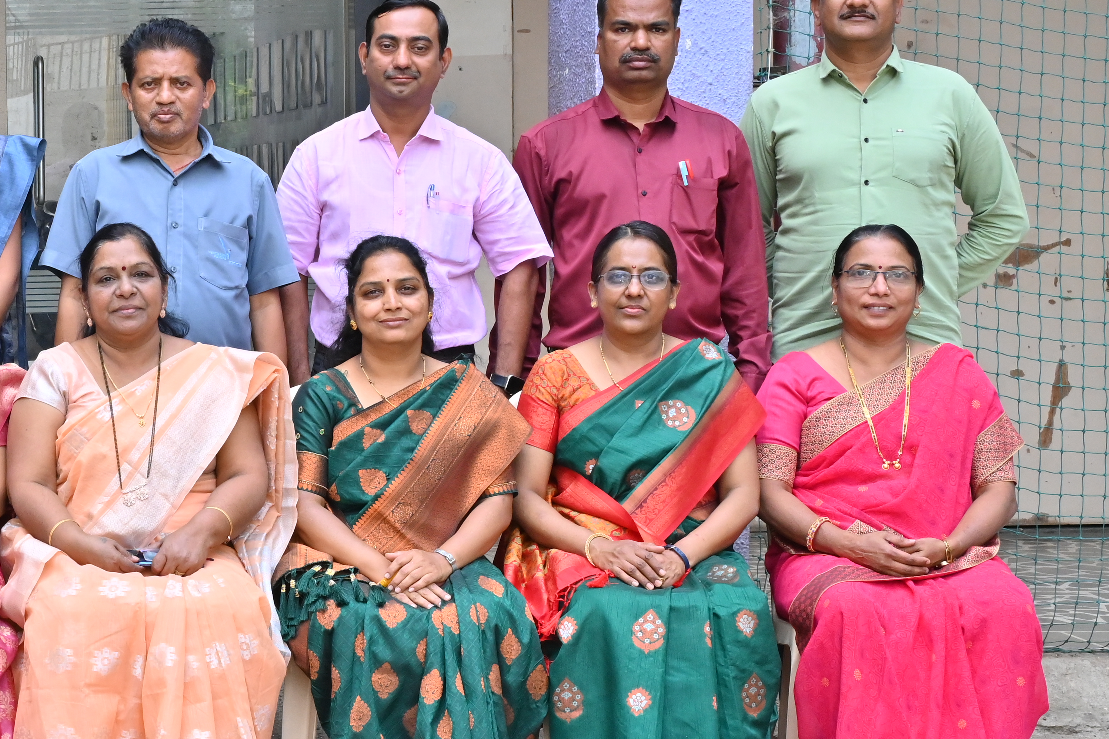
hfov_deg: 18.9
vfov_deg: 13.4
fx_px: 3142
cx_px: -240
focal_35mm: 102
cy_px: 382
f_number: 10
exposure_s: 1/200
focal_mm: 37
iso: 640
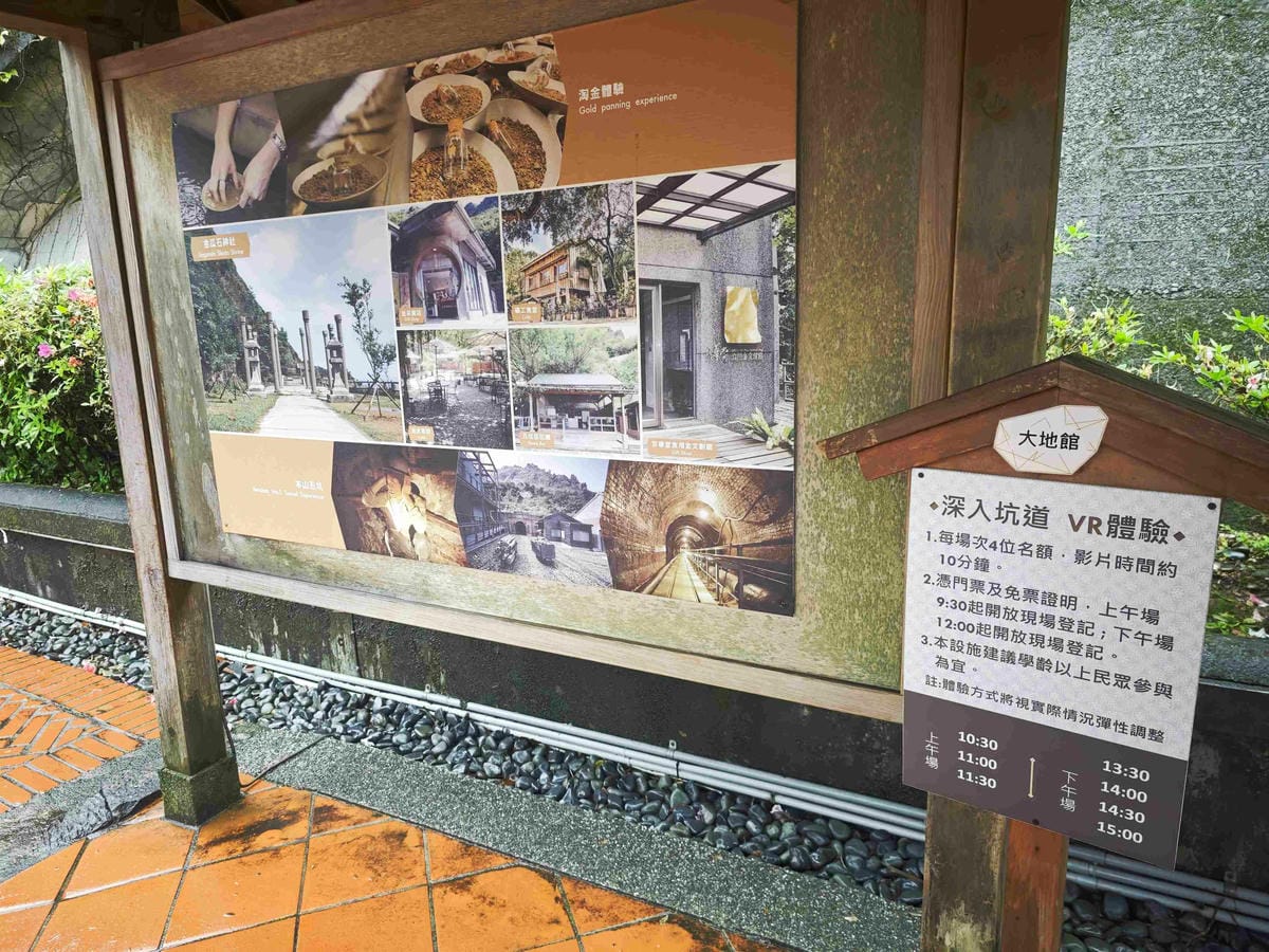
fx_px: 843
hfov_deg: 73.9
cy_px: 476
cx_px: 634
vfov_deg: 58.9
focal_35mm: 23
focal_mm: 8.72
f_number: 1.63
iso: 3200
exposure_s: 1/360
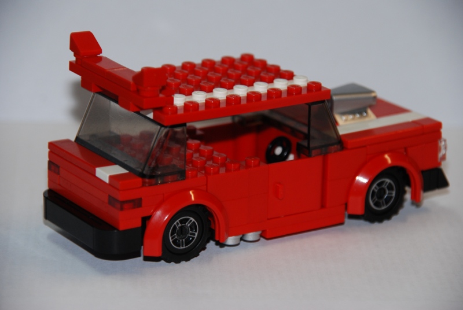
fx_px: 2608
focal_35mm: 202
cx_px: 232
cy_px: 155
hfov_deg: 10.1
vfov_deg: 6.8
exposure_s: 1/60
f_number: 6
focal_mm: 135
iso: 400
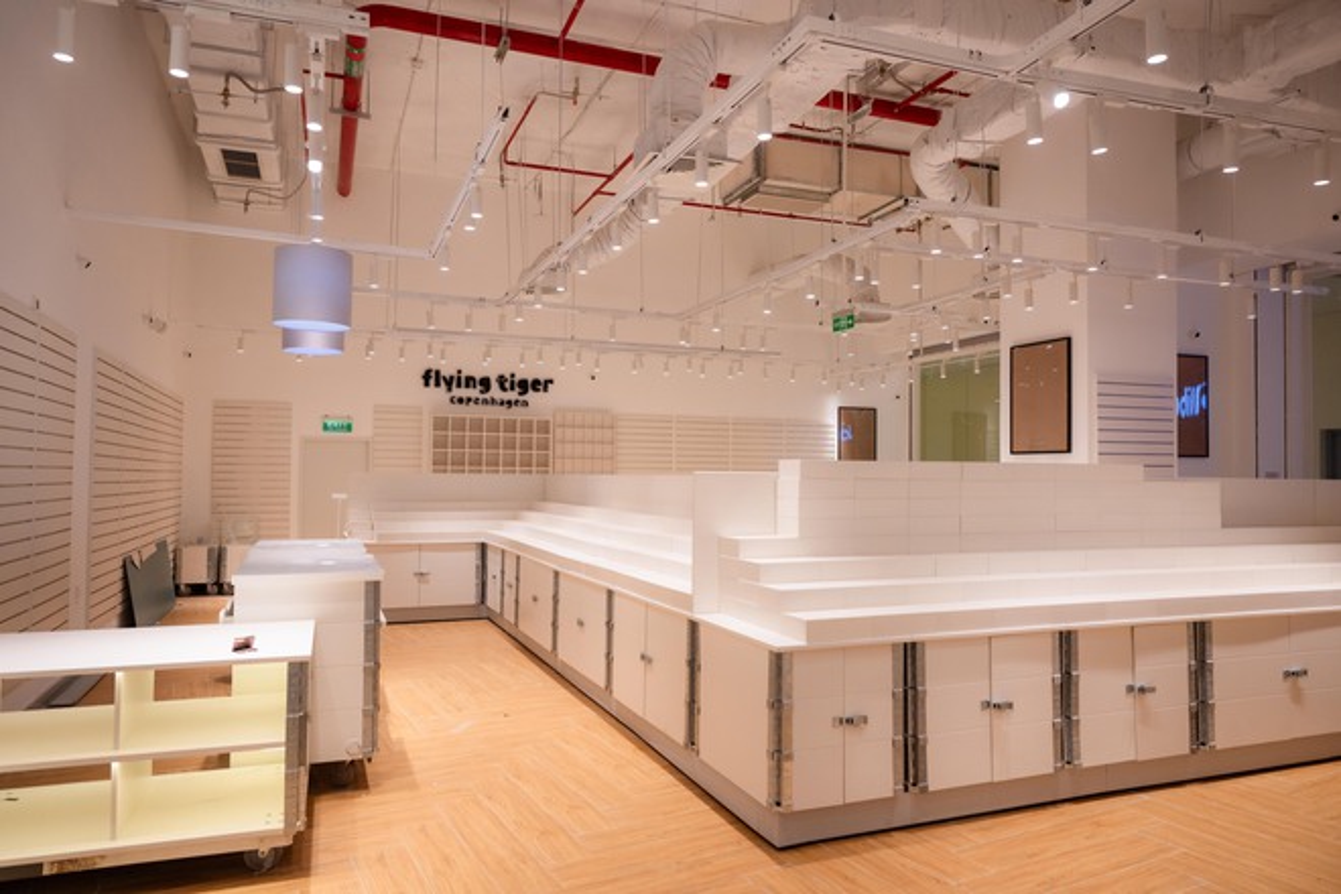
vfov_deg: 53.1
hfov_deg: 73.7
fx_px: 894
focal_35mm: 24
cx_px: 670
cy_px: 447
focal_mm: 24
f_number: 3.5
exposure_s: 1/320
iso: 500
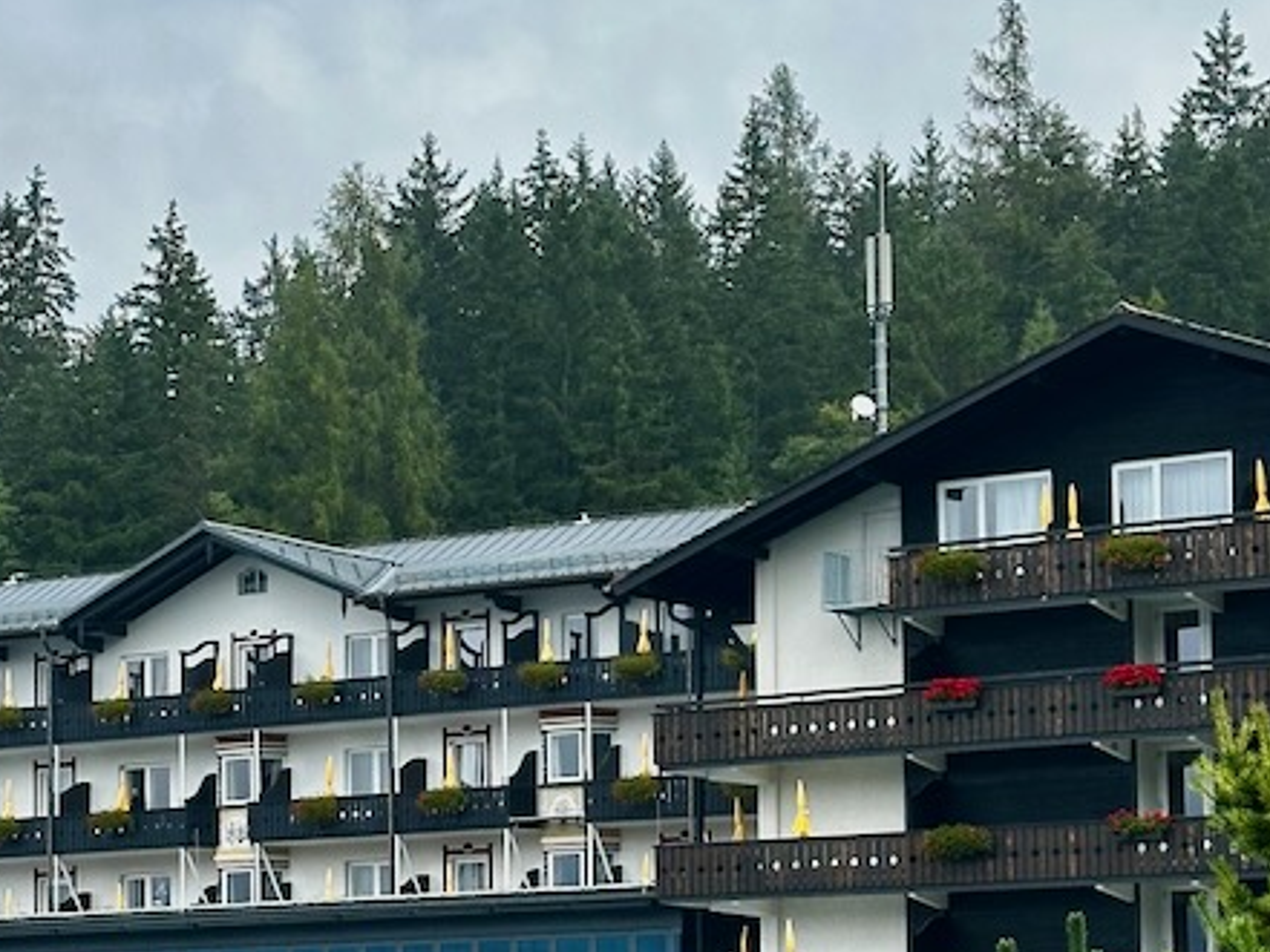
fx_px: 3193
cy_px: 837
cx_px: 510
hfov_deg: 22.5
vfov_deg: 16.8
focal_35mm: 87
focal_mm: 6.86
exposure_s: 1/2114
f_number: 1.78
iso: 64
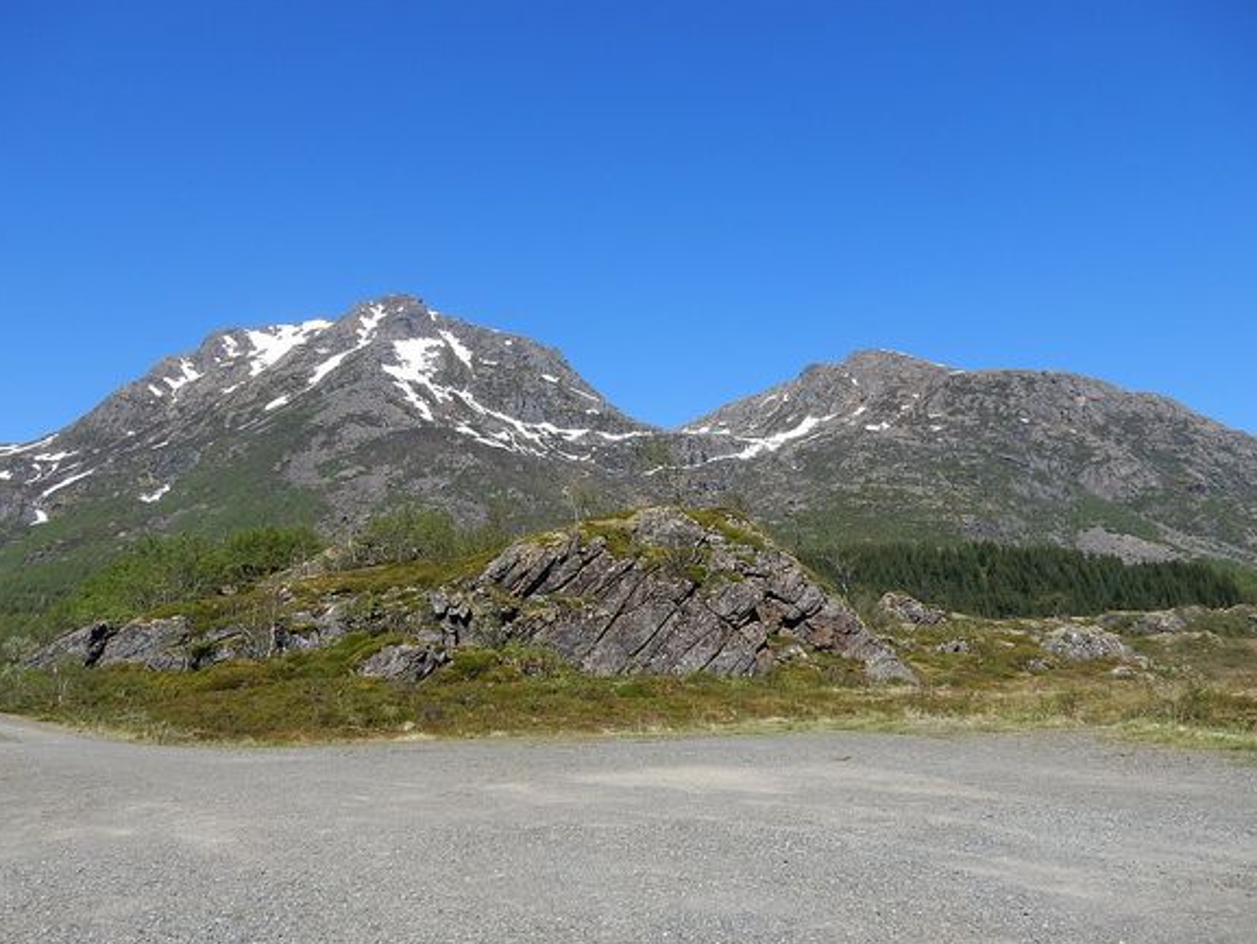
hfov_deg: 67.3
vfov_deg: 53.1
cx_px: 643
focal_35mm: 26
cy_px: 480
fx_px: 944
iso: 125
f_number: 3.7
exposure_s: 1/1000
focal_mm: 4.5
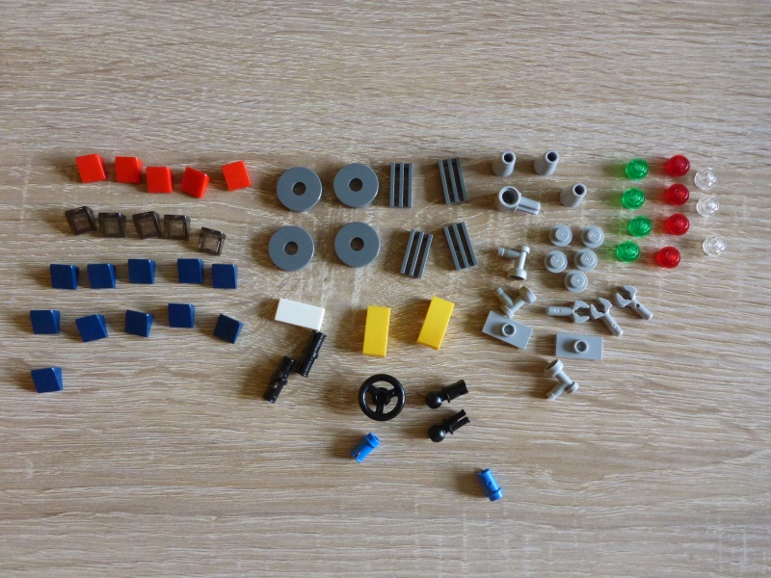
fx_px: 624
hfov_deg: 63.4
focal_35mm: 28
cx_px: 386
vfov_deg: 49.7
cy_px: 289
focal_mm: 4.9
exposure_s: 1/20
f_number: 3.3
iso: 800
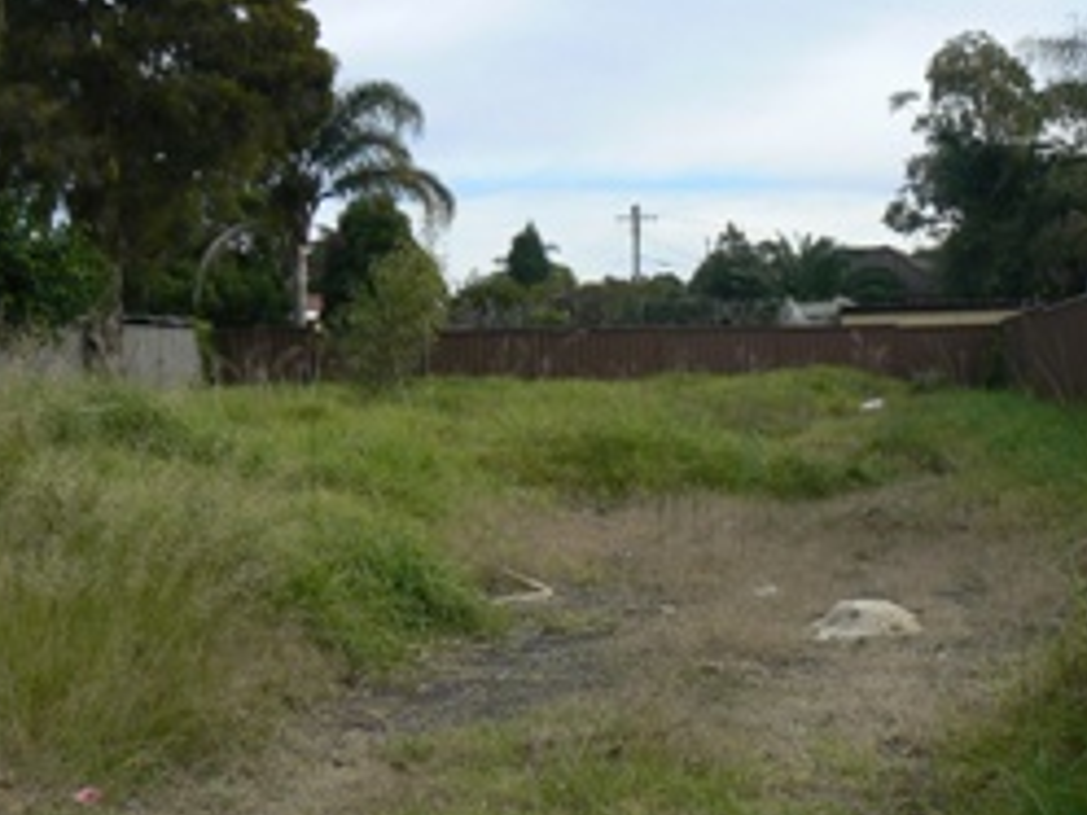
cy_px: 355
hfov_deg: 29.7
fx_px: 2041
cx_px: 430
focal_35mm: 65
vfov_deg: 22.6
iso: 80
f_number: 5.6
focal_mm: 6
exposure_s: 1/320
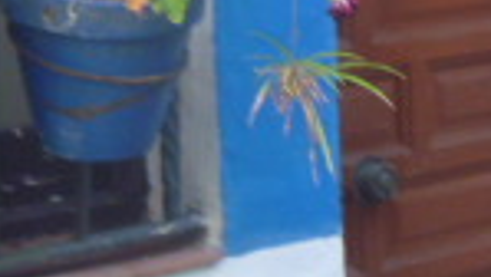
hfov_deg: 11.5
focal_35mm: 164
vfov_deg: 7.4
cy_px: -56
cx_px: 1045
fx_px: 2136
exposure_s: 1/30
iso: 125
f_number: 3.5
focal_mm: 6.3
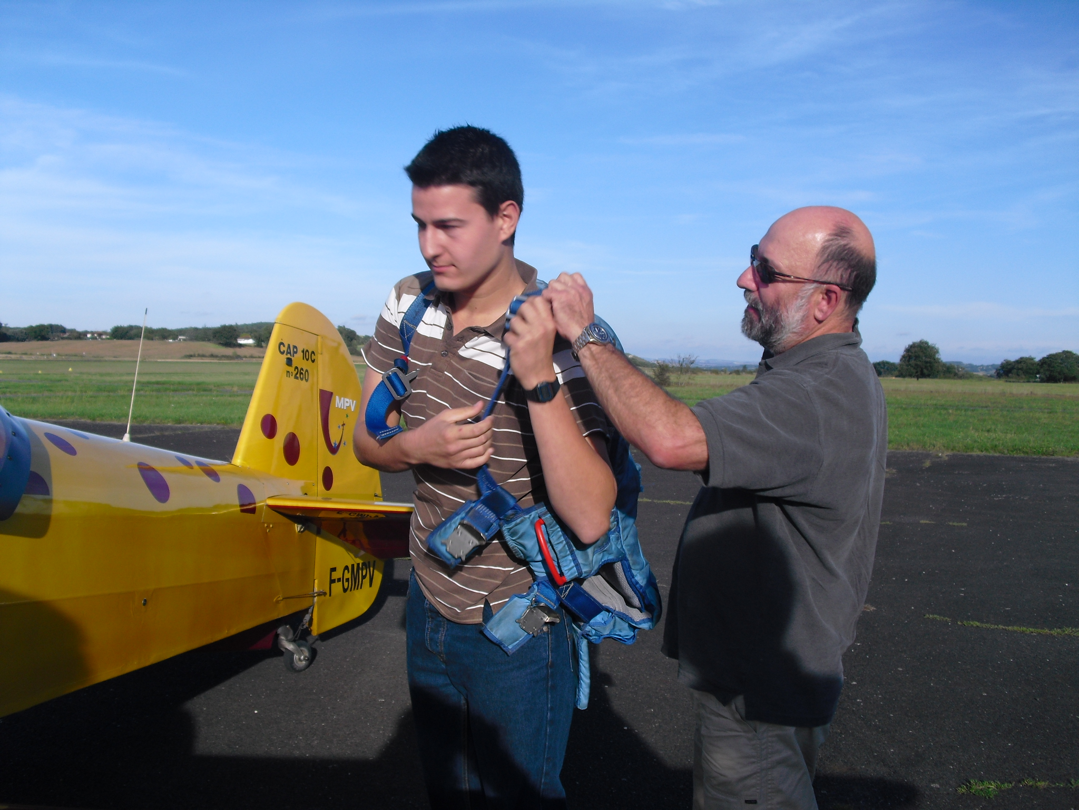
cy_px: 405
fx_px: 1122
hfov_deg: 51.4
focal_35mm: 36
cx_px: 540
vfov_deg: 39.7
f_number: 7.8
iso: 64
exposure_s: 1/125
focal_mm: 6.3
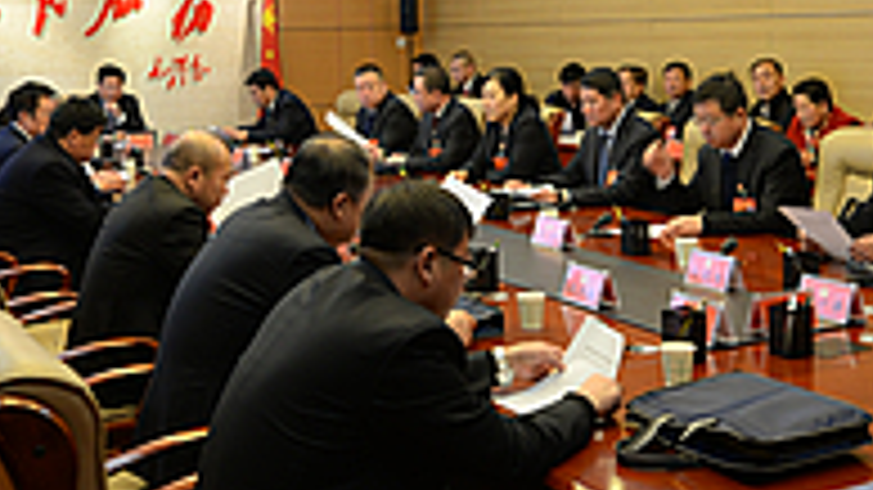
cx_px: 459
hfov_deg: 39.9
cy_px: 110
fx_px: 1203
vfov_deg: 22.8
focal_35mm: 52
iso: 320
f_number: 4
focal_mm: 16
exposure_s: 1/20
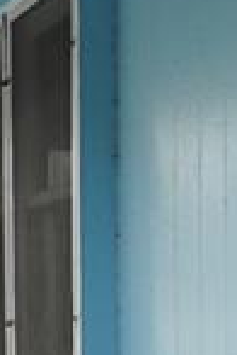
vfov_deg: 10.3
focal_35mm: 196
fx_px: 1935
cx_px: 692
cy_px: 440
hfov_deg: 6.4
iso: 100
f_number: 5.6
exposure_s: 1/80
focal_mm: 18
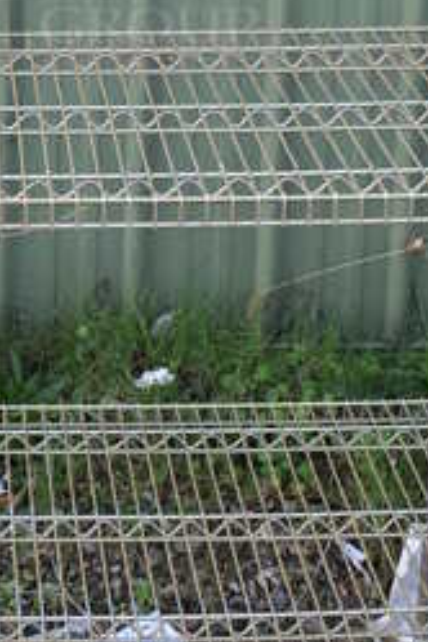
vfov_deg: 19.6
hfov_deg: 13.6
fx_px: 1765
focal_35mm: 99
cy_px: -81
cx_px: -5
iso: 320
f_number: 5.6
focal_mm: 18
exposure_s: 1/250
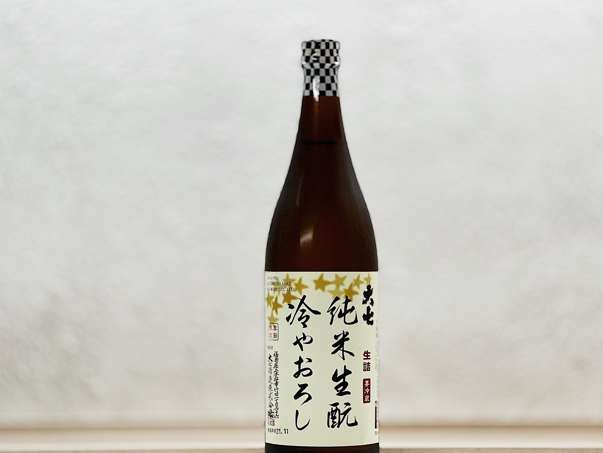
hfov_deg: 22.8
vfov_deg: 17.2
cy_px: 244
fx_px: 1498
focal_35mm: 86
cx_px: 321
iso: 125
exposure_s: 1/100
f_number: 2.8
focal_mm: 9
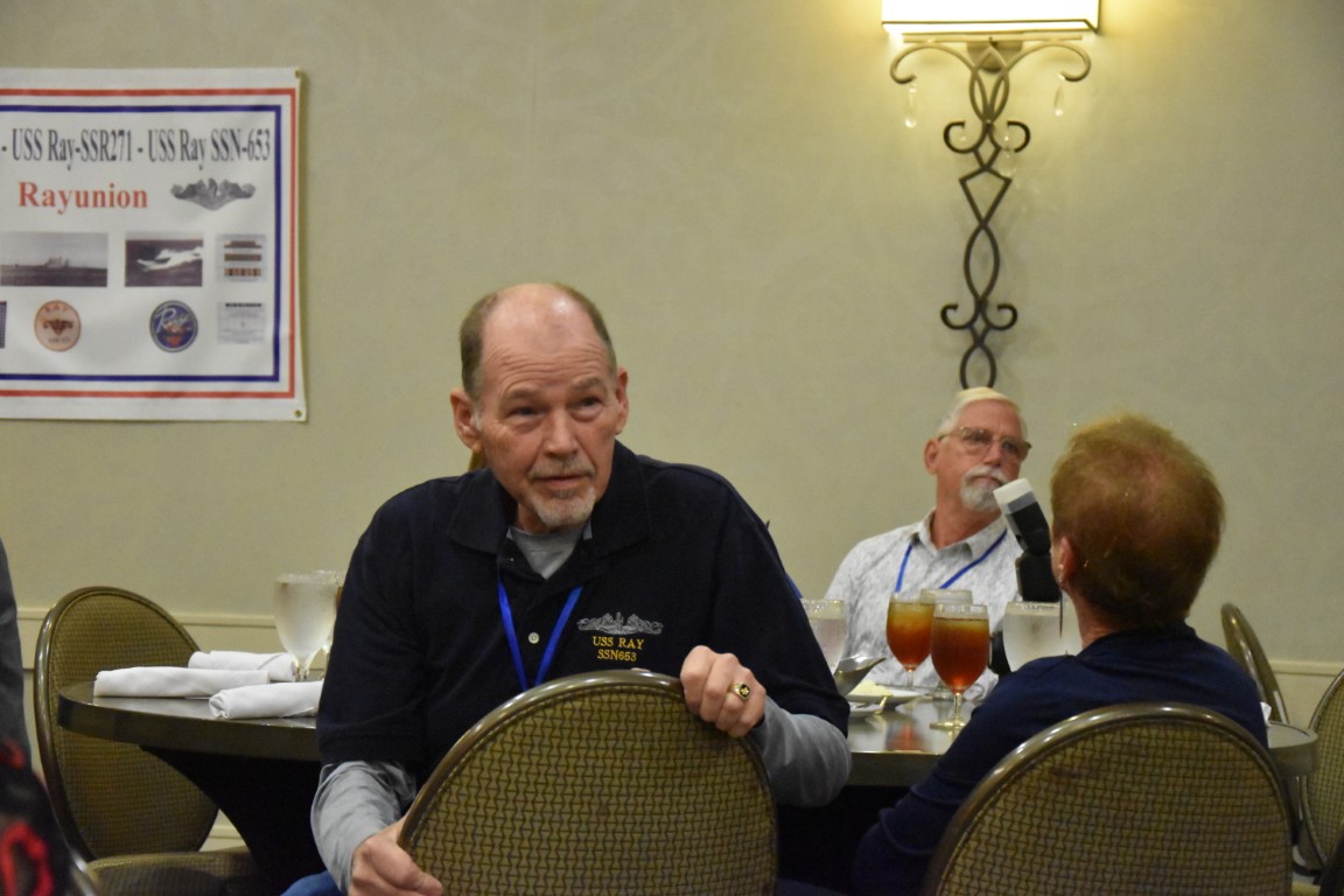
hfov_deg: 23.4
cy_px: 448
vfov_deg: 15.7
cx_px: 672
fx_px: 3248
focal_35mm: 87
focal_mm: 58
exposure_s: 1/125
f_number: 5
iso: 9000
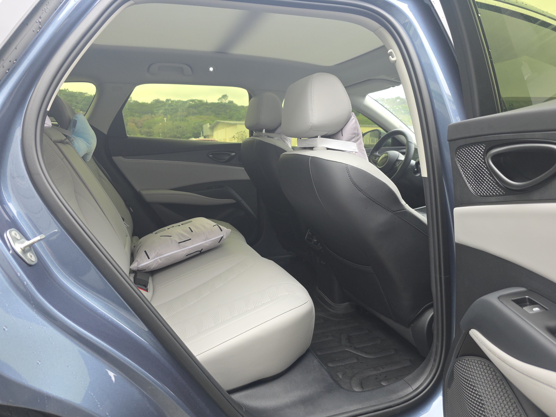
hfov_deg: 73.9
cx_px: 278
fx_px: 369
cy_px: 208
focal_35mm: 23
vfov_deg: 58.9
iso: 100
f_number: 1.7
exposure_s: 1/180
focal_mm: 6.3
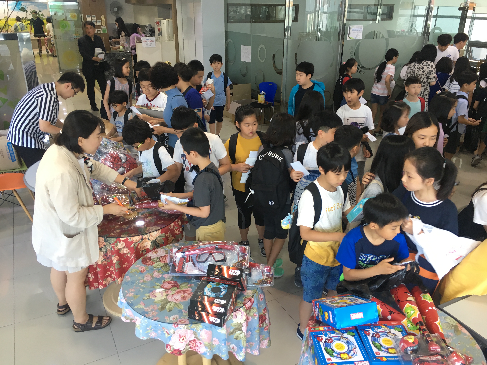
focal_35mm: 29
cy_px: 182
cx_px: 244
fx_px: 408
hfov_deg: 61.7
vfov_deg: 48.2
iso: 50
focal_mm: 4.15
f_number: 2.2
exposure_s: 1/30
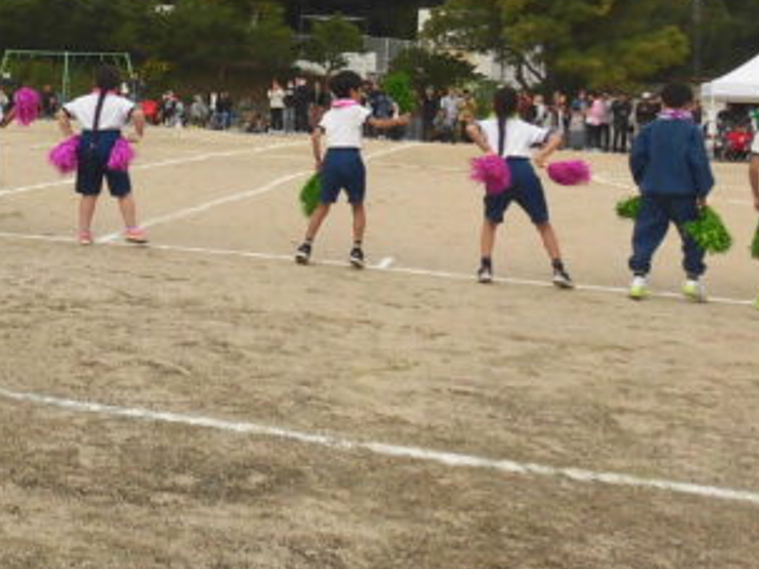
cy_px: 34
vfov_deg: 21.9
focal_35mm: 65
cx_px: -145
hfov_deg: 26.6
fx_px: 1425
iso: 100
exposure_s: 1/200
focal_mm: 4.3
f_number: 7.8
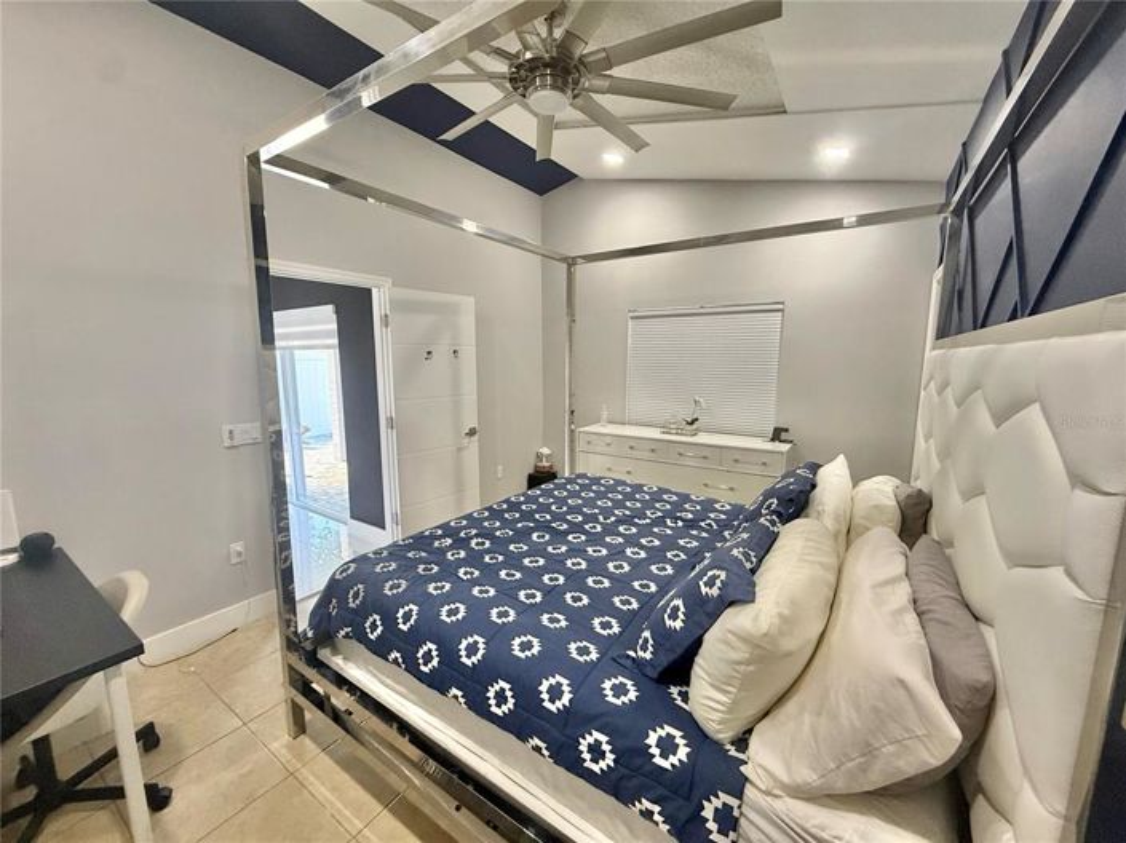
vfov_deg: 85.6
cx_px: 563
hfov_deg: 102.1
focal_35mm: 14
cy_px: 422
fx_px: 455
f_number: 2.2
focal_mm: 2.22
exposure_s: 1/60
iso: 320
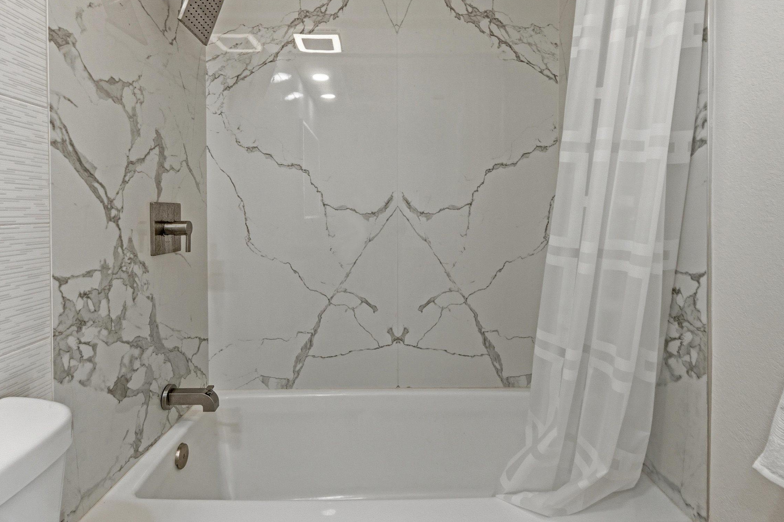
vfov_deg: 64.1
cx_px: 386
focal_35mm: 19
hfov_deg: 86.9
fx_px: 414
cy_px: 217
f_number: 8
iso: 800
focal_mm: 14
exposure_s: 1/320
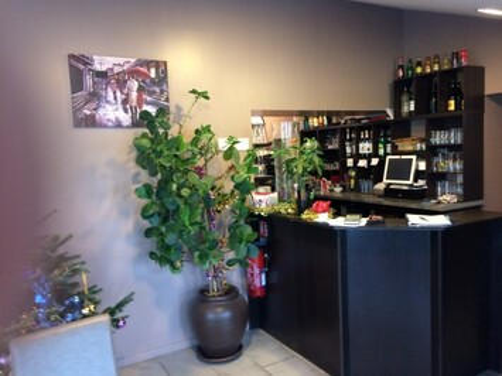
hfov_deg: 61.7
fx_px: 420
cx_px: 251
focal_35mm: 29
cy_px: 188
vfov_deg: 48.2
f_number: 2.2
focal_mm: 4.15
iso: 320
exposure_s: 1/20
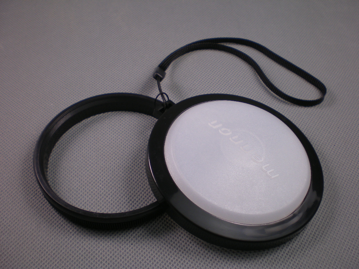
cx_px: 180
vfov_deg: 37.7
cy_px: 134
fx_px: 394
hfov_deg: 49.0
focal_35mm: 38
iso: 64
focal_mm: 6.3
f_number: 3.1
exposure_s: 1/100
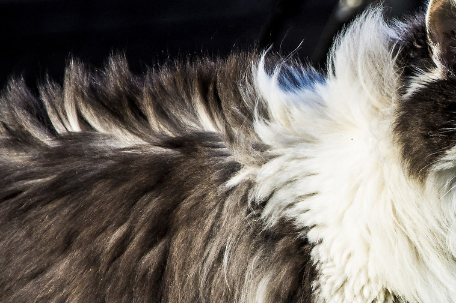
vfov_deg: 2.8
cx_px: 509
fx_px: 6314
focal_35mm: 499
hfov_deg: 4.1
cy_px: 165
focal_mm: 105
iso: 320
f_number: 5.6
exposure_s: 1/500
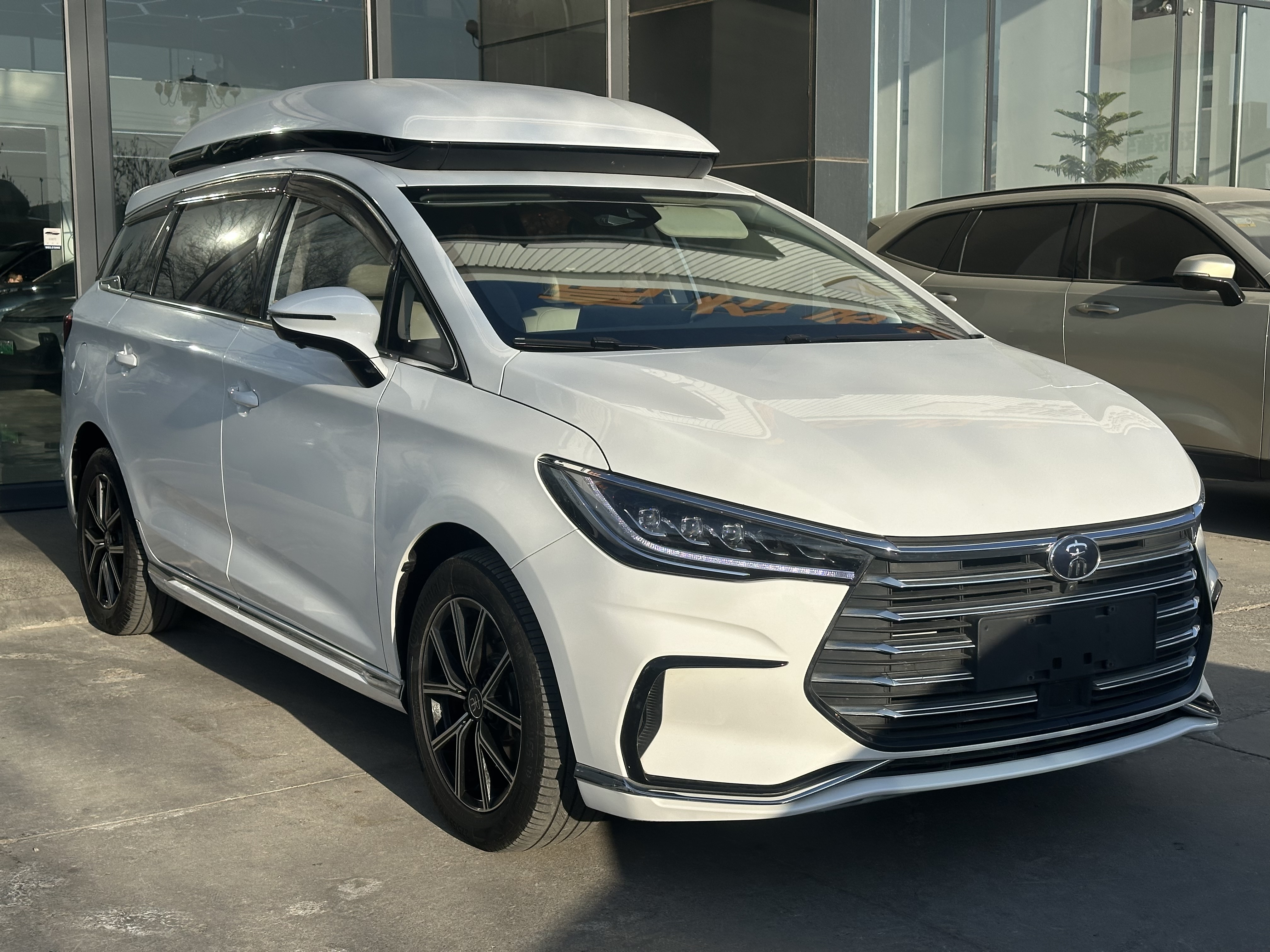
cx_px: 635
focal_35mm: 48
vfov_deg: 30.3
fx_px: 1761
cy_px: 476
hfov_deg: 39.7
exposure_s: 1/5000
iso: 64
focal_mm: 6.86
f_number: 1.78
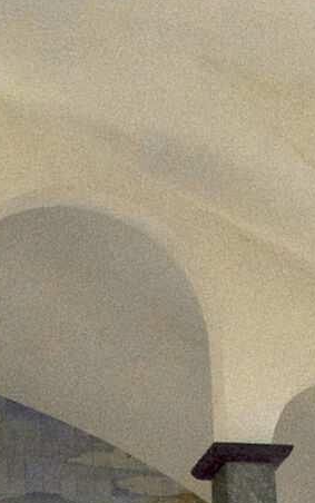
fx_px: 2003
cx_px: -278
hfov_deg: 8.6
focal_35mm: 146
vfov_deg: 13.0
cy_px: 884
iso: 1000
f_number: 7.1
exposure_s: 1/250
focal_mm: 18
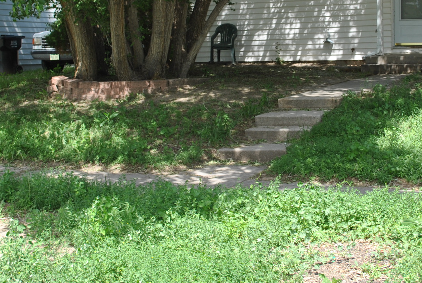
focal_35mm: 64
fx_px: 751
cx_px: 260
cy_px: 74
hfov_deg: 31.3
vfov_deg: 21.1
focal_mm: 24
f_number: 5.6
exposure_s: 1/200
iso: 100
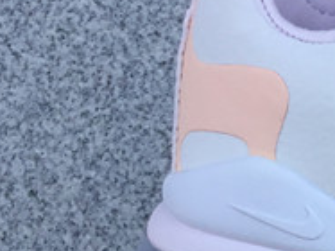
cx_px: 638
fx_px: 1441
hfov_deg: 12.0
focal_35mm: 149
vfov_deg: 9.8
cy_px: 277
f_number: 2.4
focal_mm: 3.3
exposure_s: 1/292
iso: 25
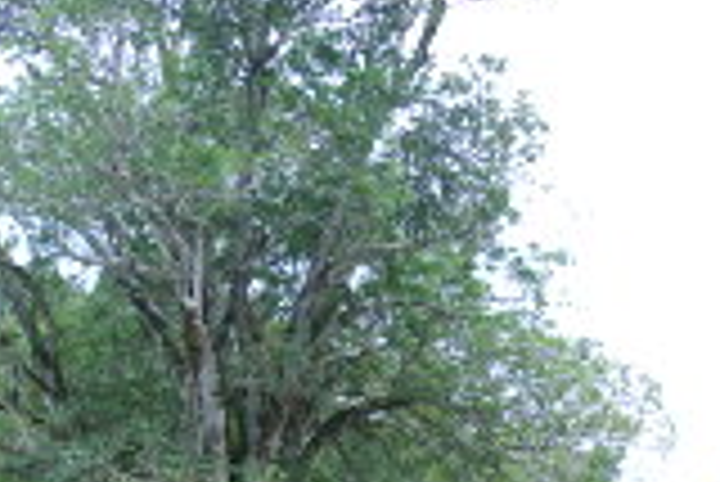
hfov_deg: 31.5
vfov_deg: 20.9
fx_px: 1261
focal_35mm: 63
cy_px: 484
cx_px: 220
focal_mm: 22
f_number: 3.2
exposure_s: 1/60
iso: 400
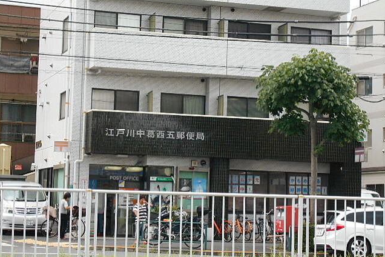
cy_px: 132
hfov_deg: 22.6
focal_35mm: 90
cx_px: 192
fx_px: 962
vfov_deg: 15.2
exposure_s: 1/250
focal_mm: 15.4
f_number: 6.3
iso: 400
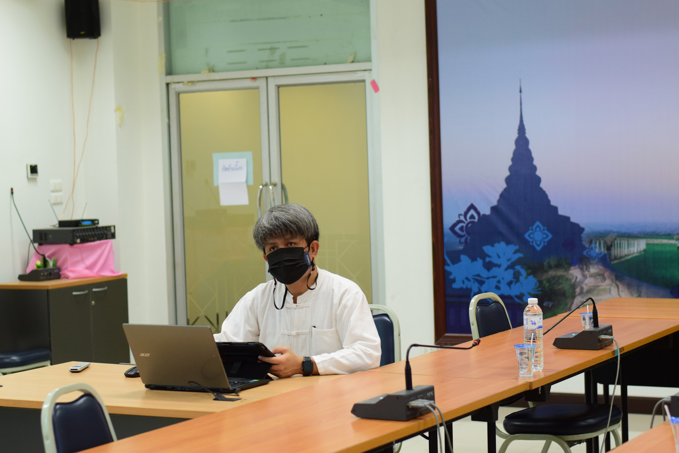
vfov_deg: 18.2
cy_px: 226
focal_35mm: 75
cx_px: 340
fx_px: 1415
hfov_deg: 27.0
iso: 1250
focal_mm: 50
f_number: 3.2
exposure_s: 1/320
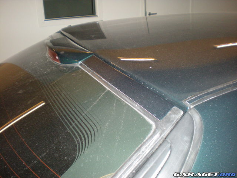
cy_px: 89
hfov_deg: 49.0
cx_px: 118
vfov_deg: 37.7
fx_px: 260
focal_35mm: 38
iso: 308
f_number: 3.1
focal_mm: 6.3
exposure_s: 1/60
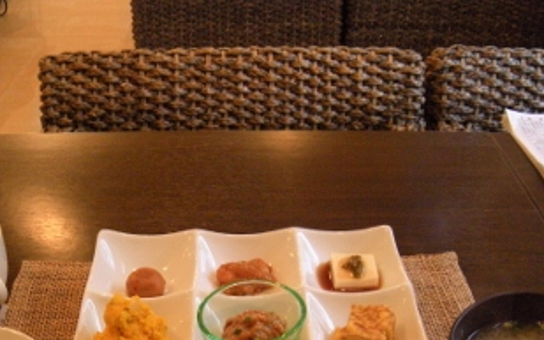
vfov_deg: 26.5
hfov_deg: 41.7
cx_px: 232
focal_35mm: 48
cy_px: 261
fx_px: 712
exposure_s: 1/15.8
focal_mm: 5.9
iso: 400
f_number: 3.8
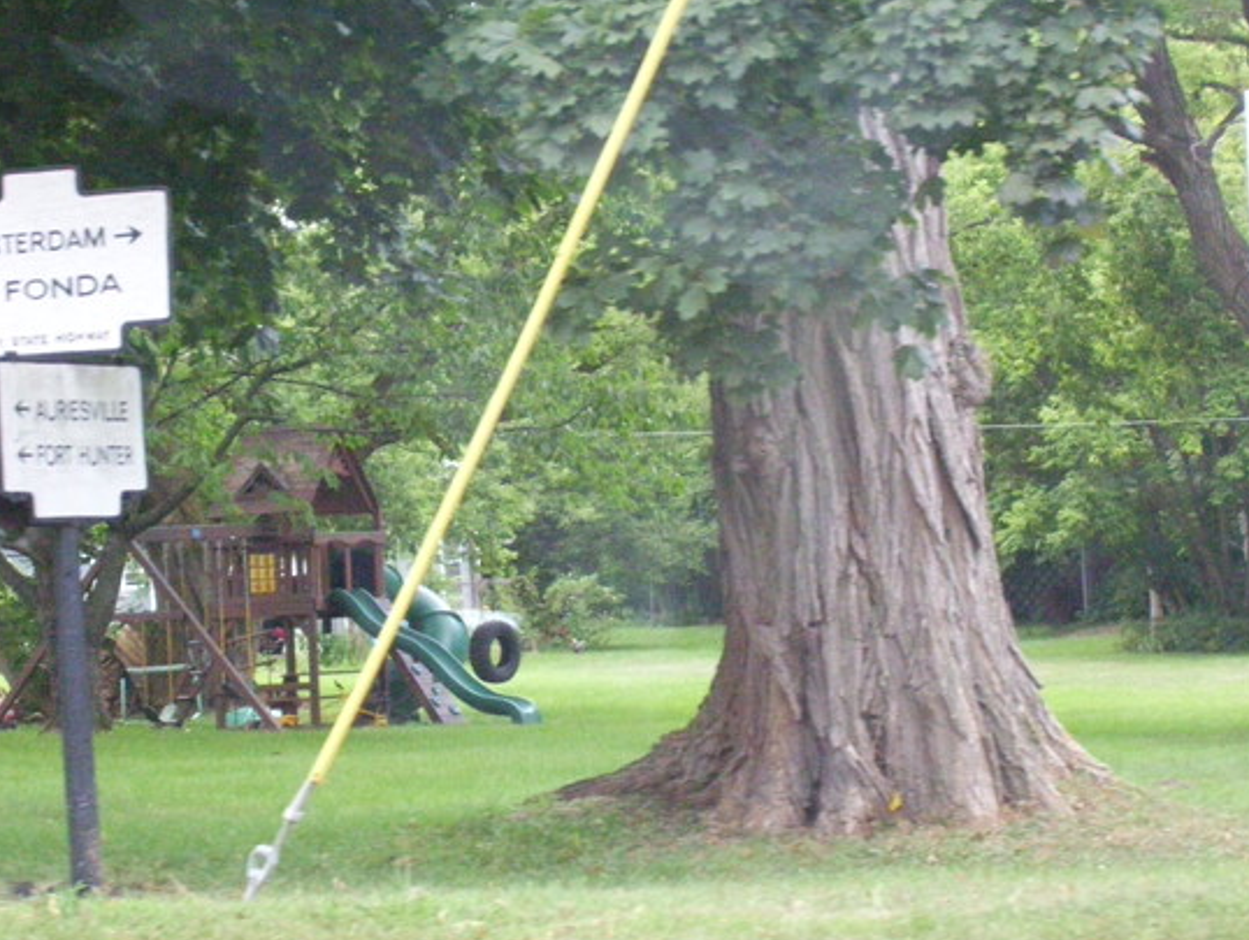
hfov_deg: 16.4
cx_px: 638
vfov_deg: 12.4
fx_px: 4336
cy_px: 439
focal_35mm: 120
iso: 1250
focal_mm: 18
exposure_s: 1/320
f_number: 4.6
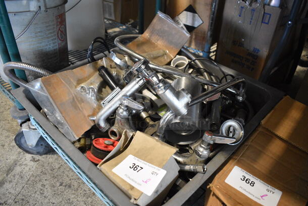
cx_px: 154
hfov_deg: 67.3
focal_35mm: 27
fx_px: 231
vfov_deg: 48.0
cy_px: 103
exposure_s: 1/125
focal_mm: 18
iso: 2800
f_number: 3.5
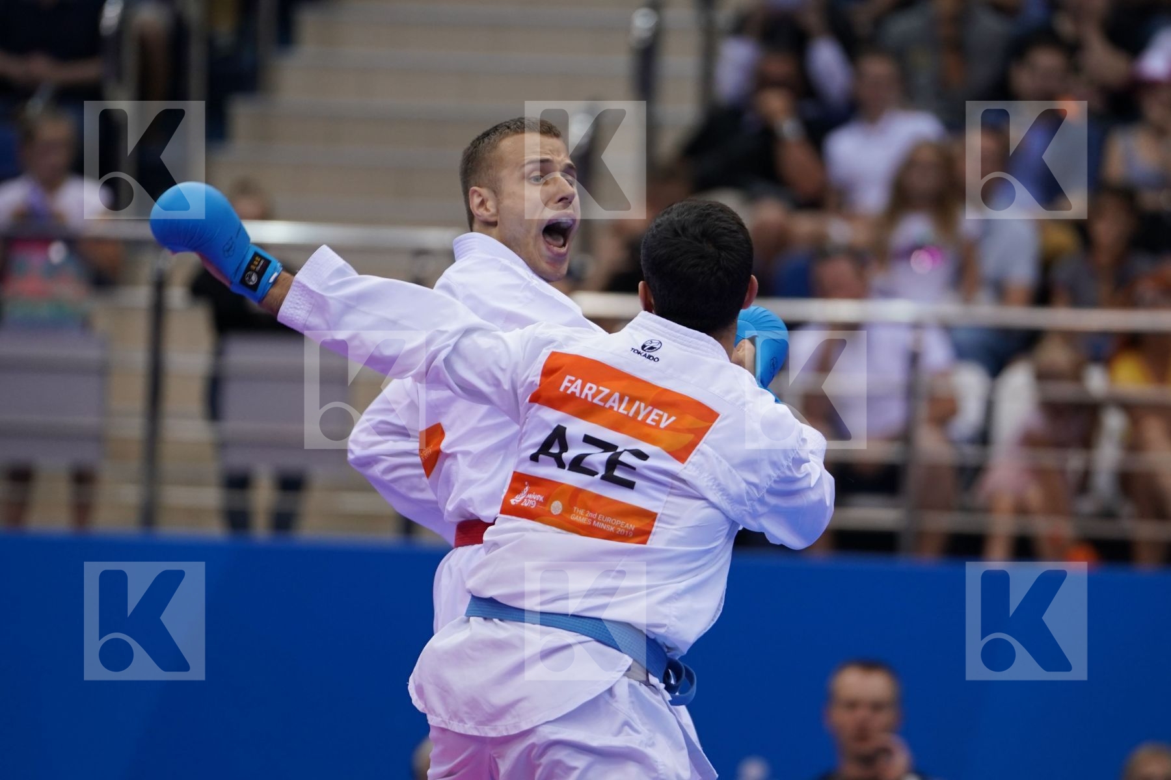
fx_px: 9660
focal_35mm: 297
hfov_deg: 6.9
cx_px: 586
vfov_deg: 4.6
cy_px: 390
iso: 800
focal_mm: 198
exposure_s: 1/1000
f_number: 2.8
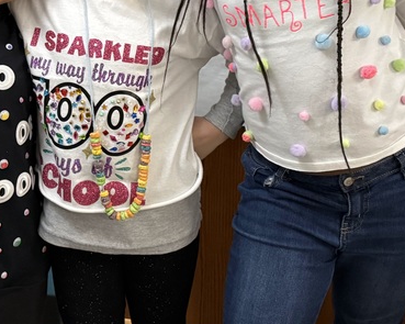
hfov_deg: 29.0
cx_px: 145
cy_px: 52
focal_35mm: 65
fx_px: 779
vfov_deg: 23.1
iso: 640
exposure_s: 1/60
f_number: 1.78
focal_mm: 6.76
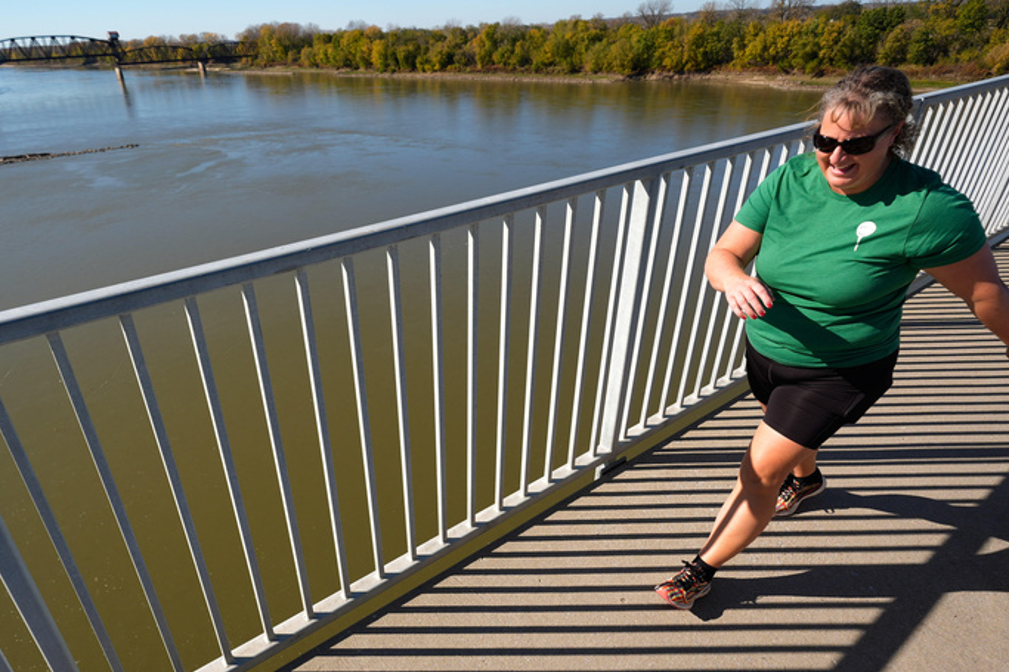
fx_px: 588
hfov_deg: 80.1
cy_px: 404
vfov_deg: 59.0
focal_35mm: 21
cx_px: 396
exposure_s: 1/1600
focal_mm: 14
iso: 320
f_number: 4
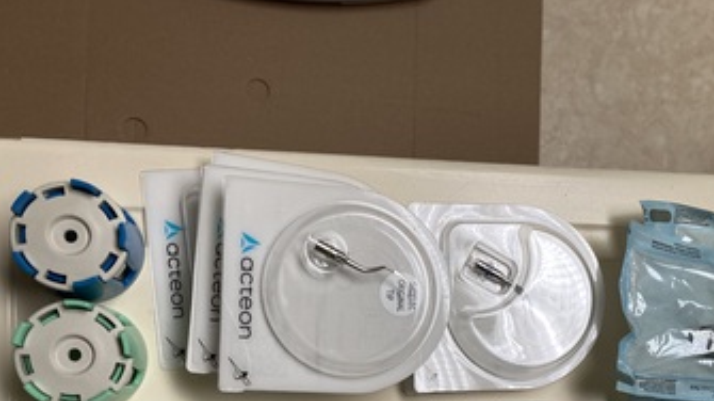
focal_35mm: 47
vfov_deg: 24.2
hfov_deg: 42.8
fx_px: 889
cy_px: 404
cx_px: 507
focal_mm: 3.99
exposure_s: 1/100
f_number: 1.8
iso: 40
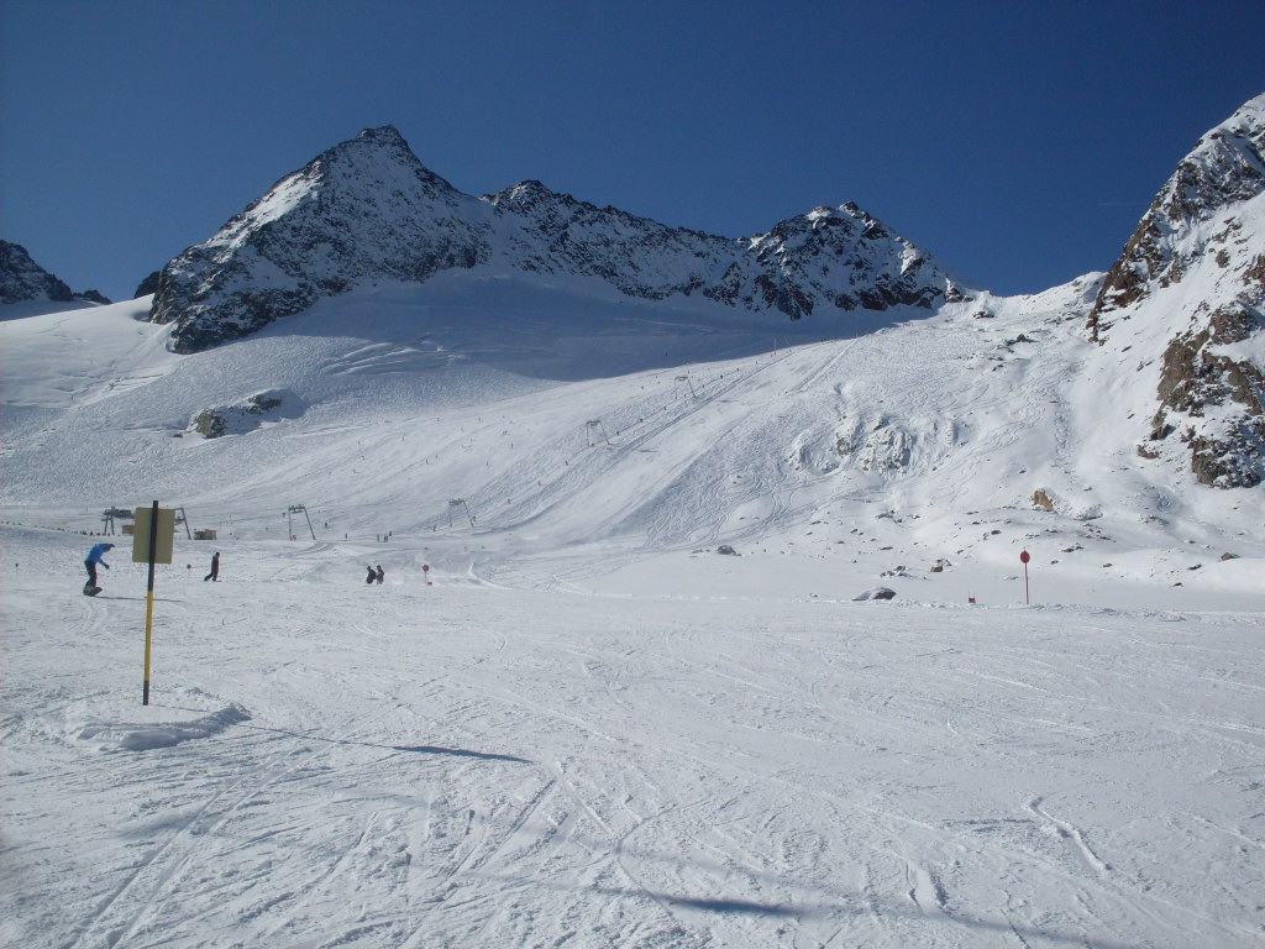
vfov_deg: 37.7
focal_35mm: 38
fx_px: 1389
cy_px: 474
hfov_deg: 49.0
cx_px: 632
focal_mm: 6.3
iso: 80
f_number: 8.4
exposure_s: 1/750
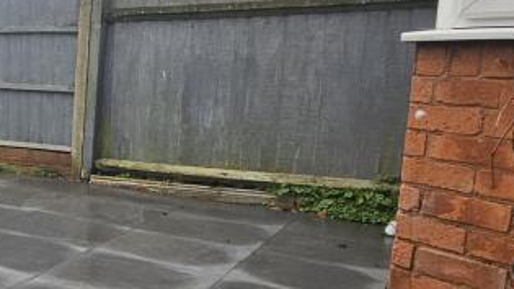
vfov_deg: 25.9
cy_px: 132
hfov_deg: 31.3
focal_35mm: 46
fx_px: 627
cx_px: -194
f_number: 2.2
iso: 50
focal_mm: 2.2
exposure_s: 1/435
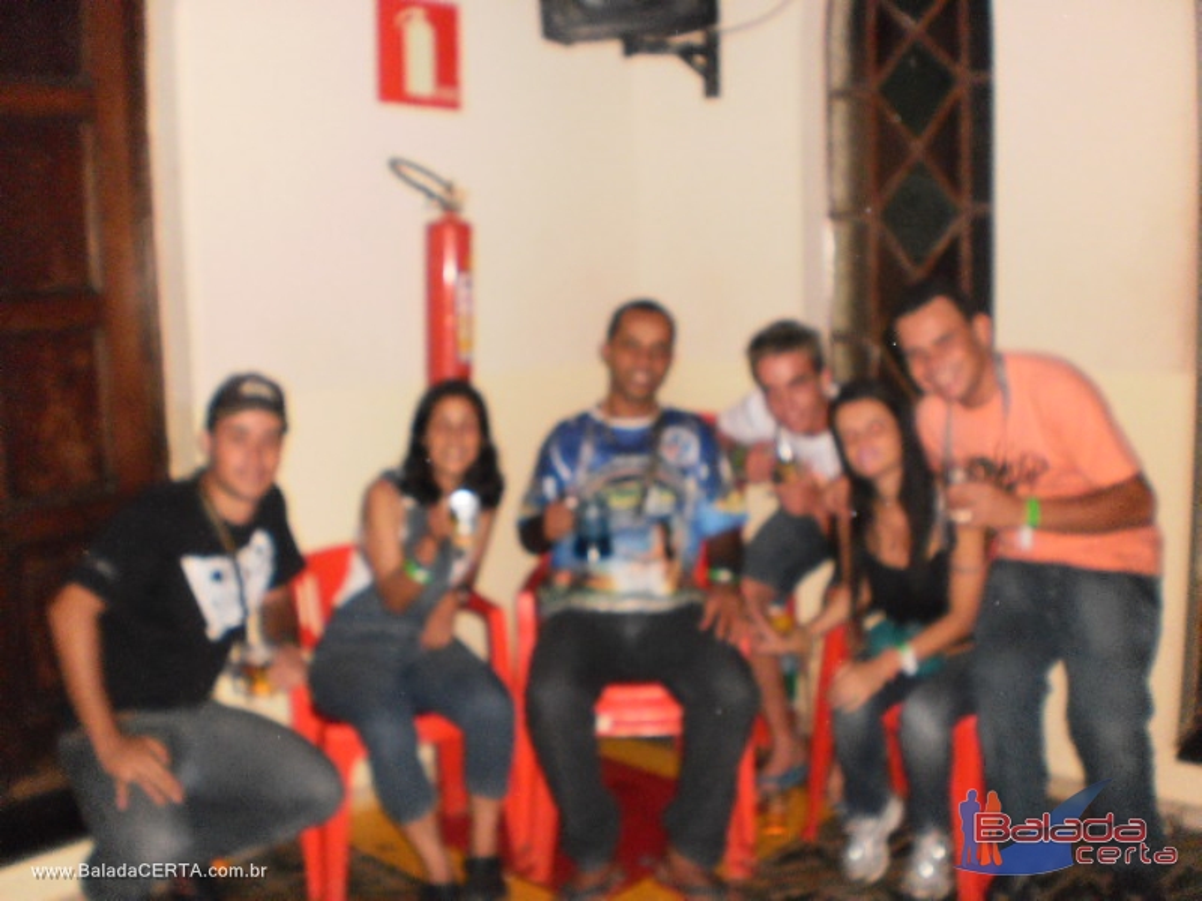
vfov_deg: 39.7
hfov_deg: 51.4
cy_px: 450
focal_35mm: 36
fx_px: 1250
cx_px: 601
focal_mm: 6.3
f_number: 3.1
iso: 500
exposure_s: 1/30
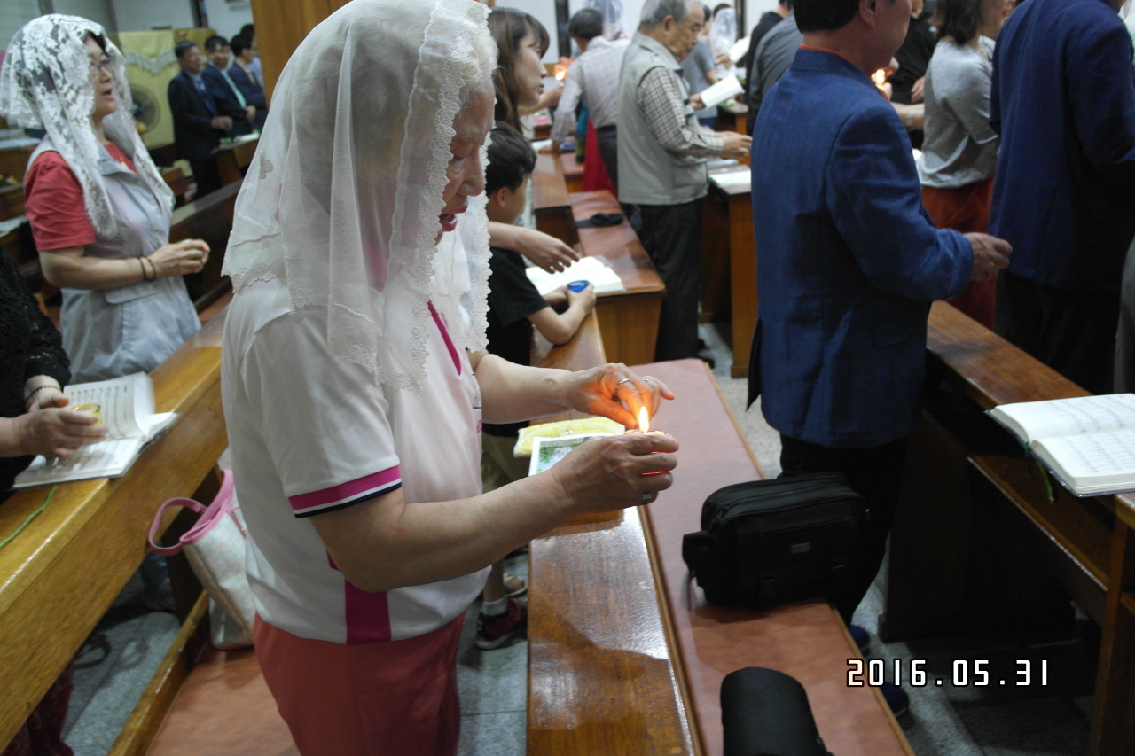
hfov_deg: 61.9
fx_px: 946
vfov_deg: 43.6
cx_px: 568
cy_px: 378
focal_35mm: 30
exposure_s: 1/20
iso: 800
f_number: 3.5
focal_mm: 20
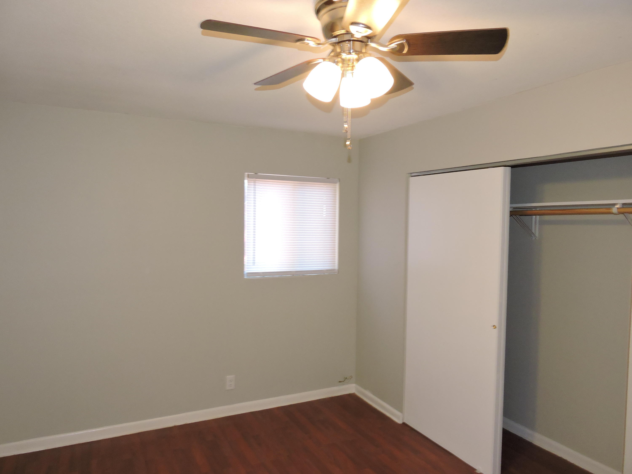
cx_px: 316
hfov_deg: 71.6
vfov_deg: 56.8
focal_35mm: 24
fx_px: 438
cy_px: 237
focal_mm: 4.3
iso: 400
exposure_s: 1/40
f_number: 3.3
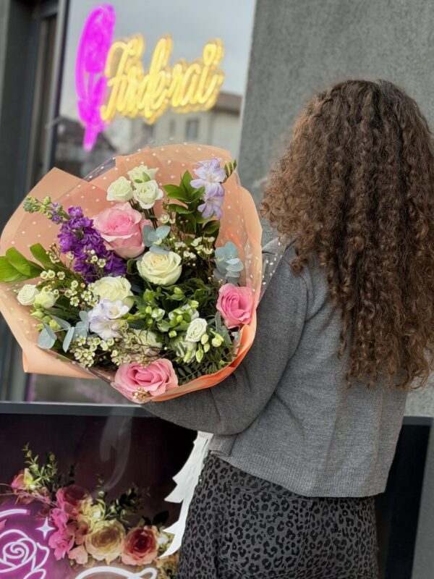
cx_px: 217
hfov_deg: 30.3
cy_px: 290
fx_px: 802
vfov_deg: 39.7
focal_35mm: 48
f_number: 1.78
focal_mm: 6.76
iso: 100
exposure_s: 1/149
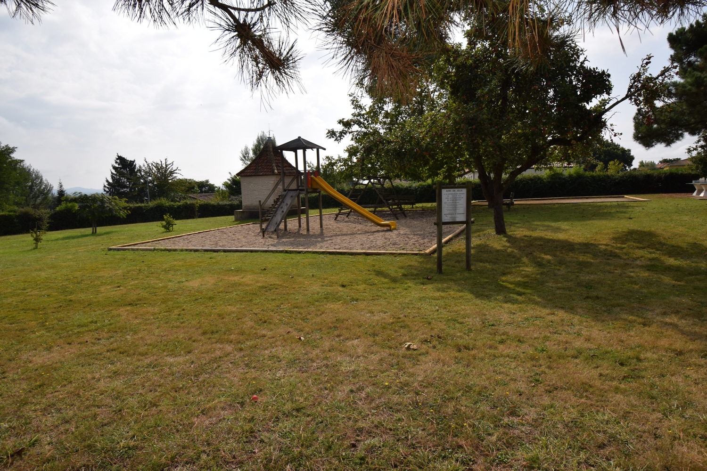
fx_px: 383
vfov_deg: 63.2
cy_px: 236
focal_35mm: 20
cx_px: 354
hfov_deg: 85.4
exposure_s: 1/200
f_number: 13
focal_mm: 13
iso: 100
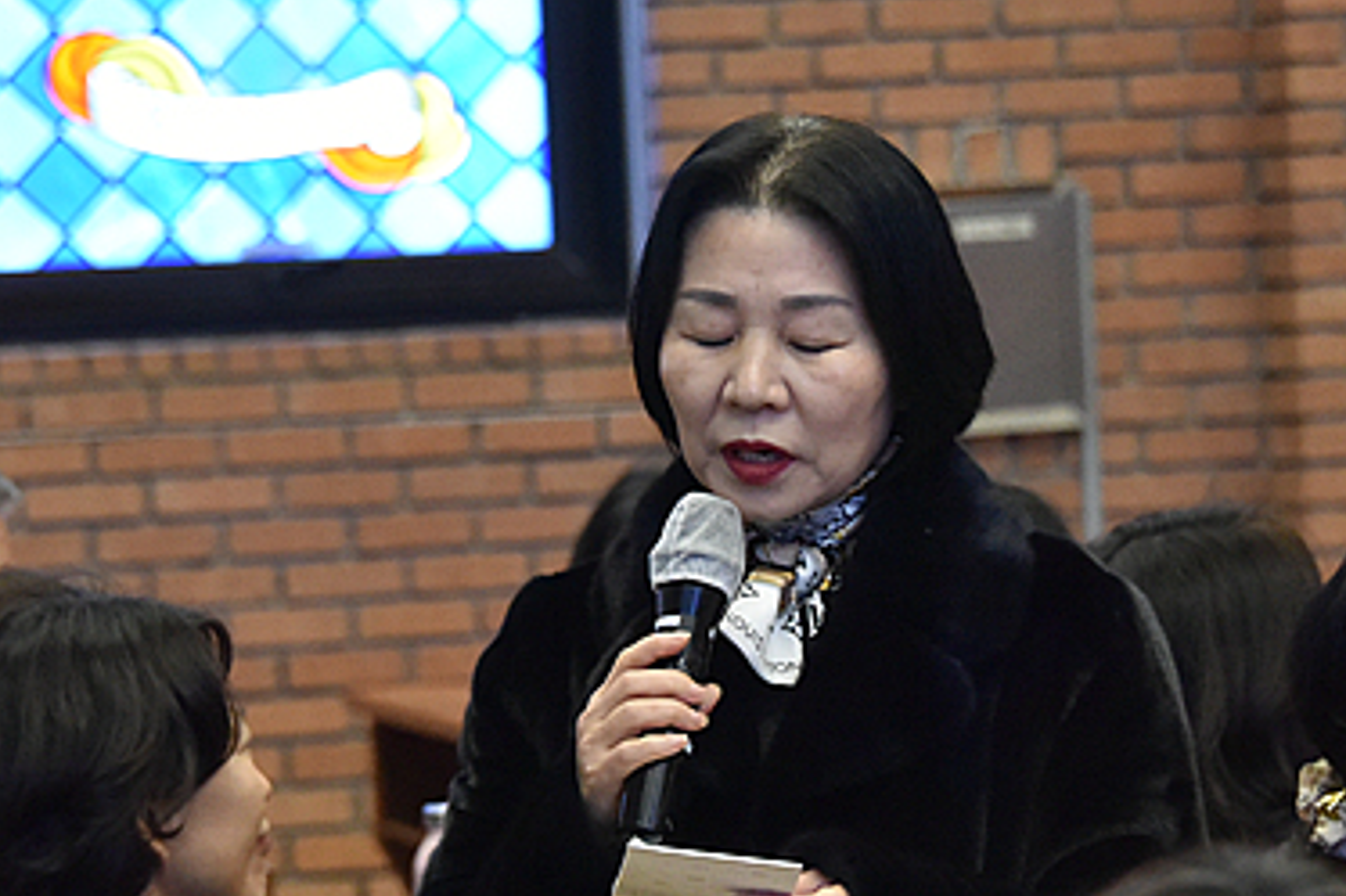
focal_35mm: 248
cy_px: 387
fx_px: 9268
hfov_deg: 8.3
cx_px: 741
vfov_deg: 5.5
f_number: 6.3
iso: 5600
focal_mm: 116
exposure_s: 1/125
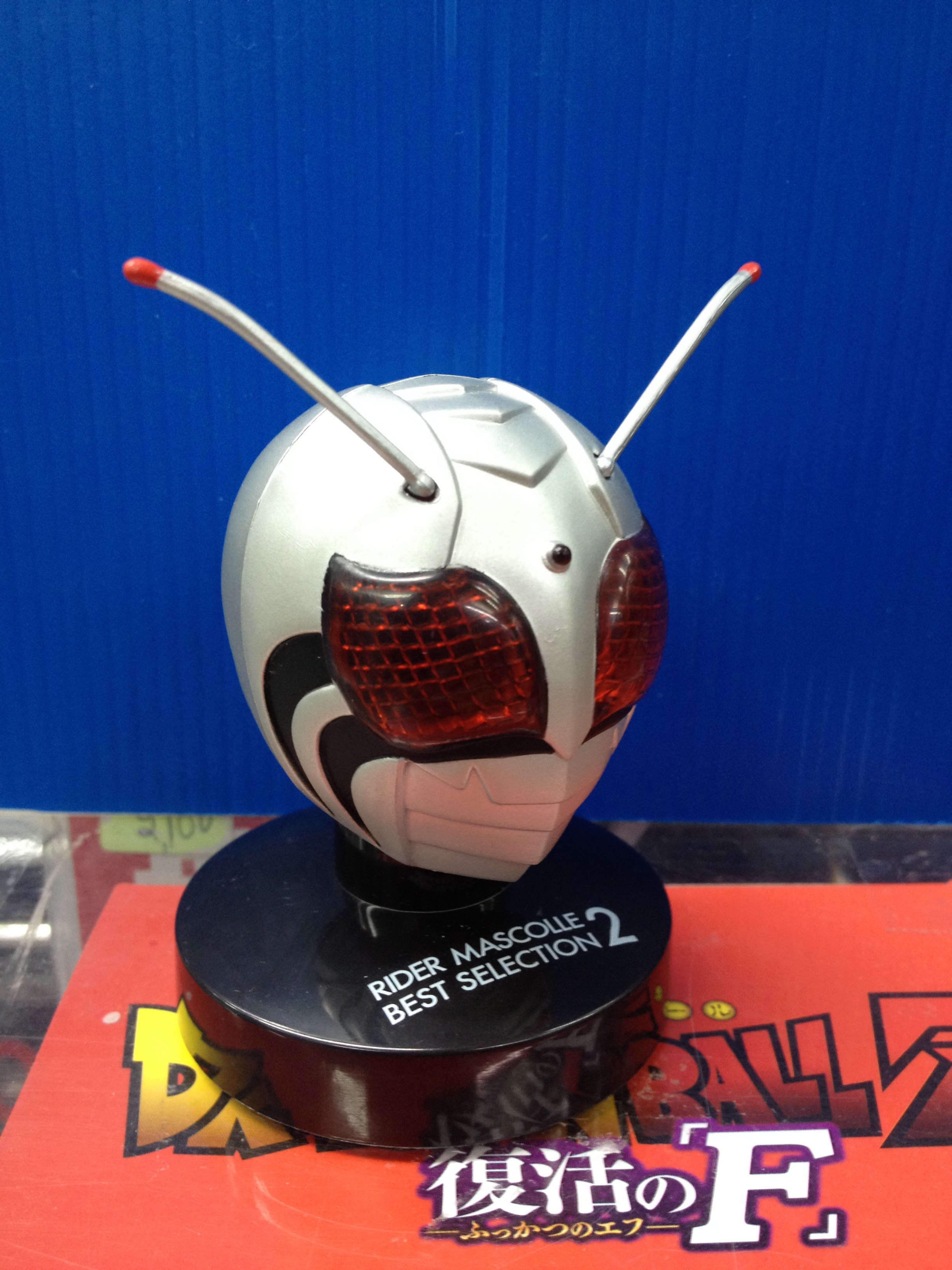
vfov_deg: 52.6
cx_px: 476
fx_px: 1283
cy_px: 635
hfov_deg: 40.7
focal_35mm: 35
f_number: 2.4
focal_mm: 4.28
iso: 125
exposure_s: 1/20
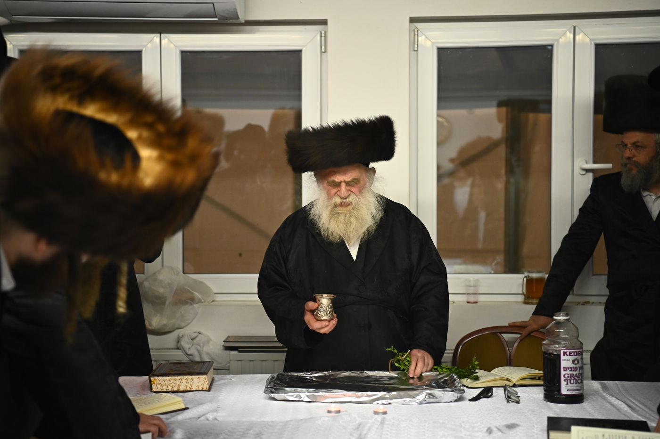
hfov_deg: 28.9
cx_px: 330
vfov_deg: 19.4
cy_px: 220
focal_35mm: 70
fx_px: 1283
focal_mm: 70
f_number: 2.8
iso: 2000
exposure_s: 1/125
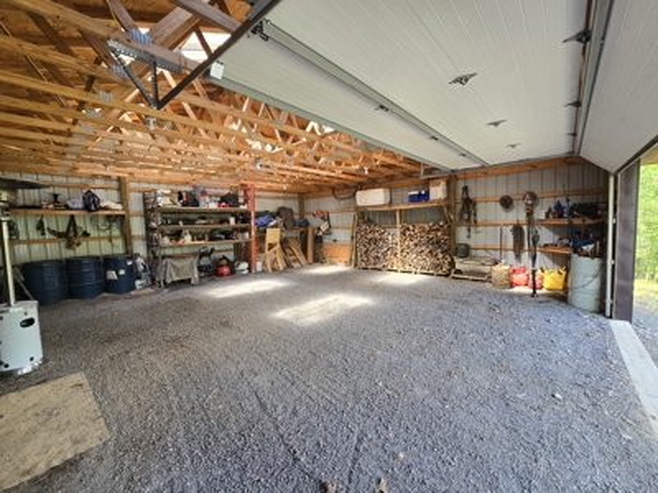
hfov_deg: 106.2
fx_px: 247
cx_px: 329
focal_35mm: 13
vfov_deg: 89.9
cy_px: 246
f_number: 2.2
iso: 80
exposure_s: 1/120
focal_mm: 2.2
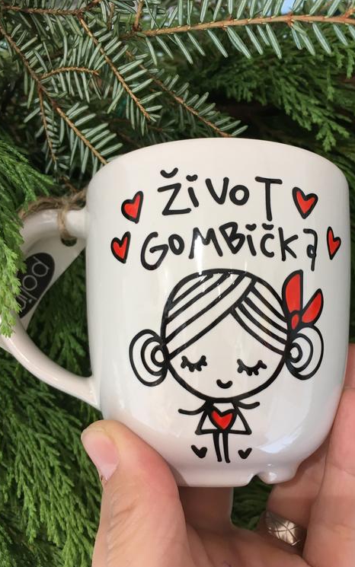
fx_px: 511
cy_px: 286
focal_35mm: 33
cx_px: 220
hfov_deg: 38.1
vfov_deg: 58.1
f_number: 2.2
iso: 80
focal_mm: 4.15
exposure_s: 1/33
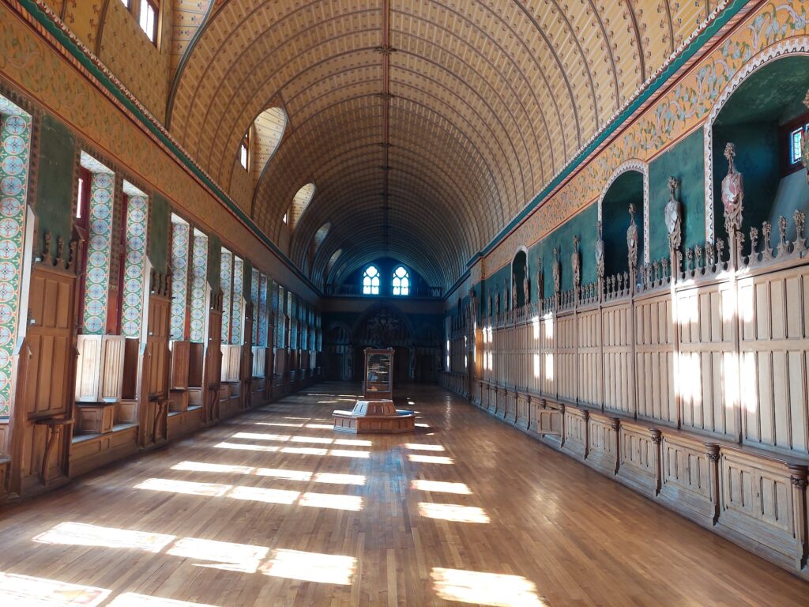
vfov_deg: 56.8
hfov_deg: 71.6
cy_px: 304
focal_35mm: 24
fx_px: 561
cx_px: 404
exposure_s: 1/50
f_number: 1.8
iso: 100
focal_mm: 5.23
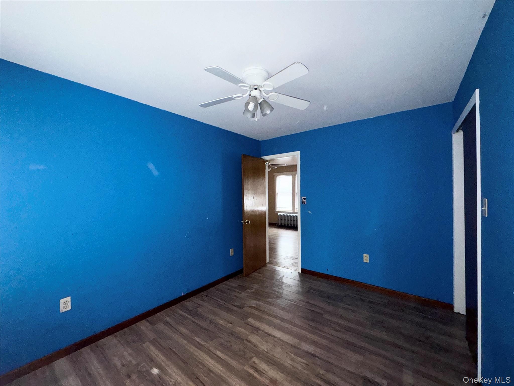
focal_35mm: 14
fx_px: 208
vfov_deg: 85.7
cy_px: 193
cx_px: 257
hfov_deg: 102.1
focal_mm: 2.22
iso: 200
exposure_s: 1/60
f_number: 2.2
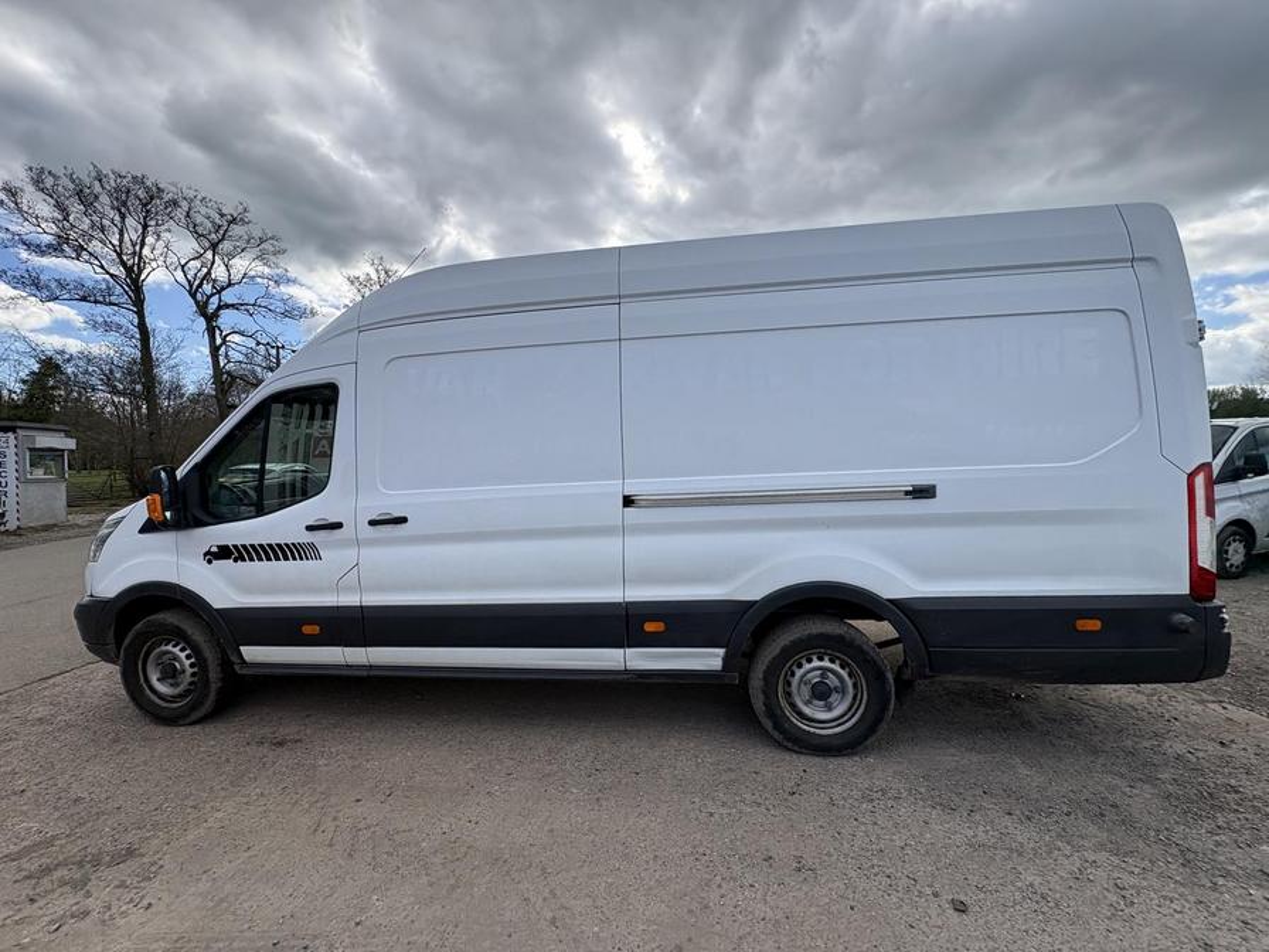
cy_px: 476
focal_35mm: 14
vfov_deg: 85.7
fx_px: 513
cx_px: 634
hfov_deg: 102.1
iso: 40
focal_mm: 2.22
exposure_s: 1/944
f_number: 2.2
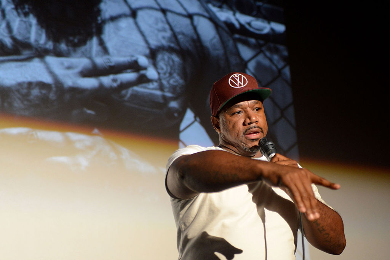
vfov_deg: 24.2
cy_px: 130
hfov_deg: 35.6
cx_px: 195
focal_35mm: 56
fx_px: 607
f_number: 2.8
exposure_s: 1/100
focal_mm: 56
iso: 3200
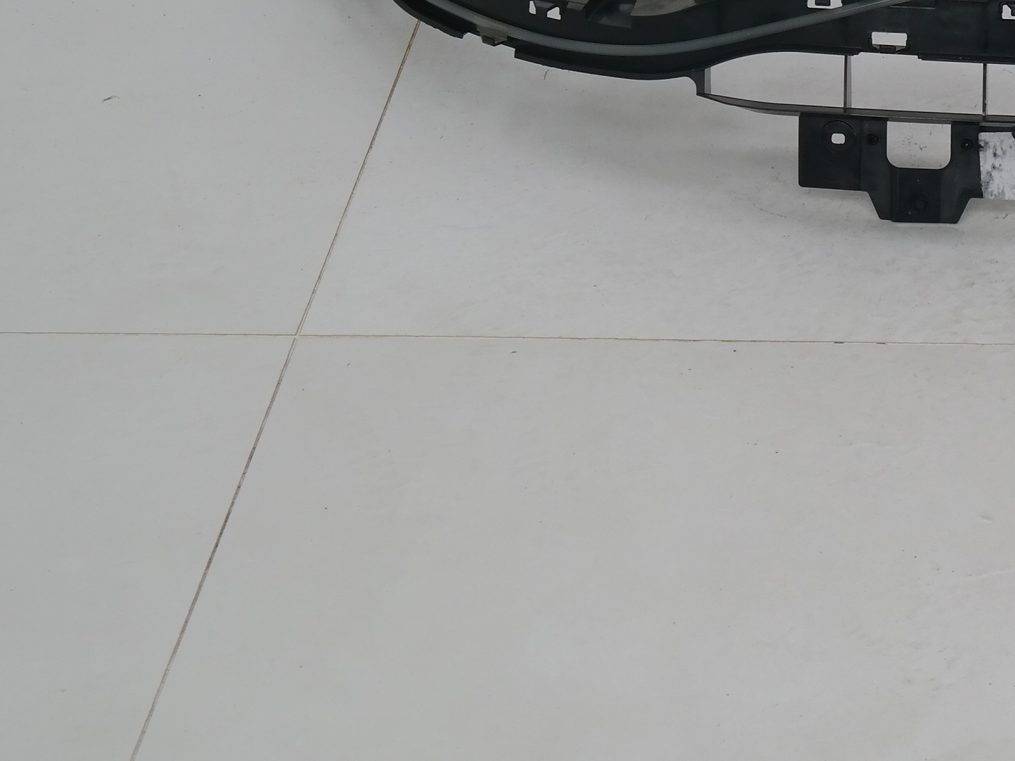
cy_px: -78
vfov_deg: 12.8
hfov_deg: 16.4
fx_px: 3342
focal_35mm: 114
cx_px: 1298
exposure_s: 1/50
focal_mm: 29
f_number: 7.1
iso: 200
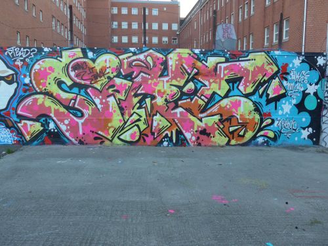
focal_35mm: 29
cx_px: 164
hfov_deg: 61.7
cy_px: 123
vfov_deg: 48.2
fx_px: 275
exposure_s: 1/100
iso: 80
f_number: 2.8
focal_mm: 6
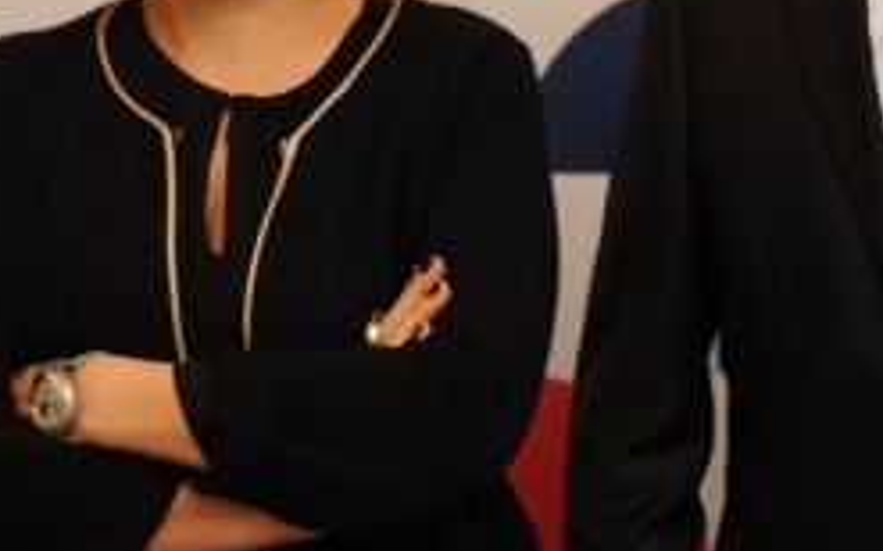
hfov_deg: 15.7
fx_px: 3174
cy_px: -32
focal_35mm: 132
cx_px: 200
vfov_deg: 9.8
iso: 1600
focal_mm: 50
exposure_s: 1/100
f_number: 3.5
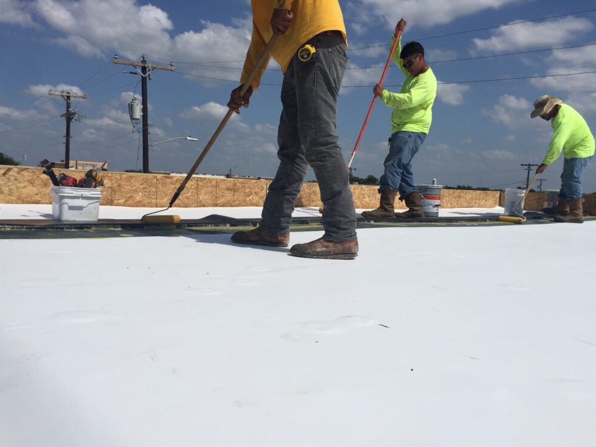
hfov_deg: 60.0
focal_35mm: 30
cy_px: 230
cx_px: 291
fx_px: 516
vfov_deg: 46.8
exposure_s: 1/6623
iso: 32
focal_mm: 4.15
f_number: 2.2
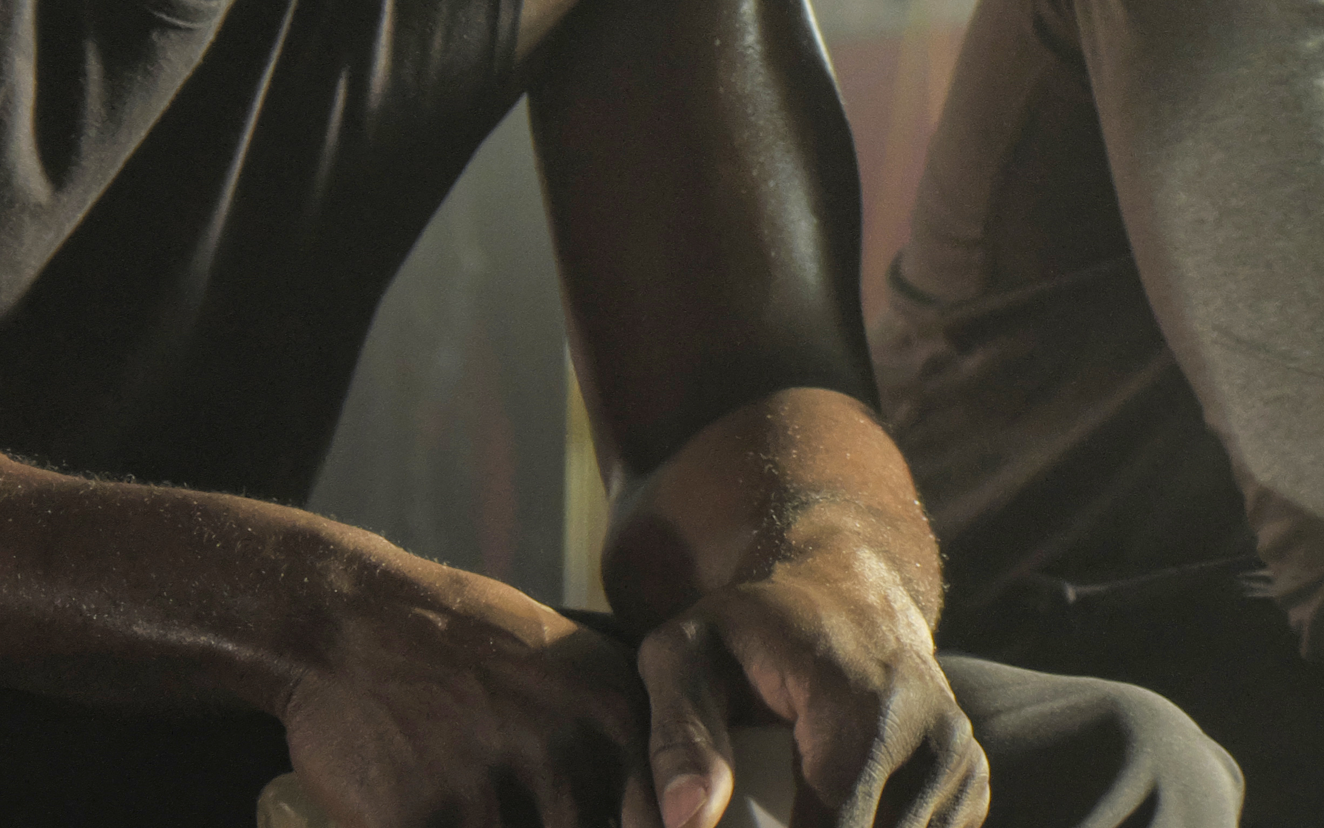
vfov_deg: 6.9
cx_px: 1043
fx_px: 6856
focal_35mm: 190
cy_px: -92
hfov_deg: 11.0
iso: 3200
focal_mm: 50.5
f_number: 4
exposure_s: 1/160
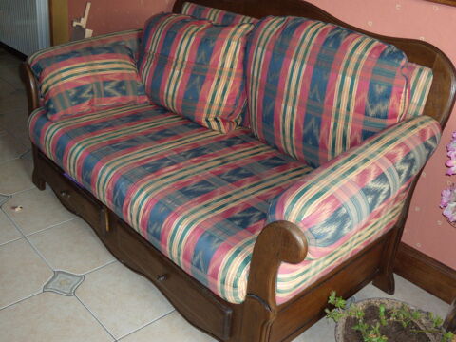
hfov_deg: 51.4
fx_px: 474
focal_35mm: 36
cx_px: 228
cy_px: 171
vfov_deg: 39.7
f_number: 3.6
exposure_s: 1/30
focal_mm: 6.4
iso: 125
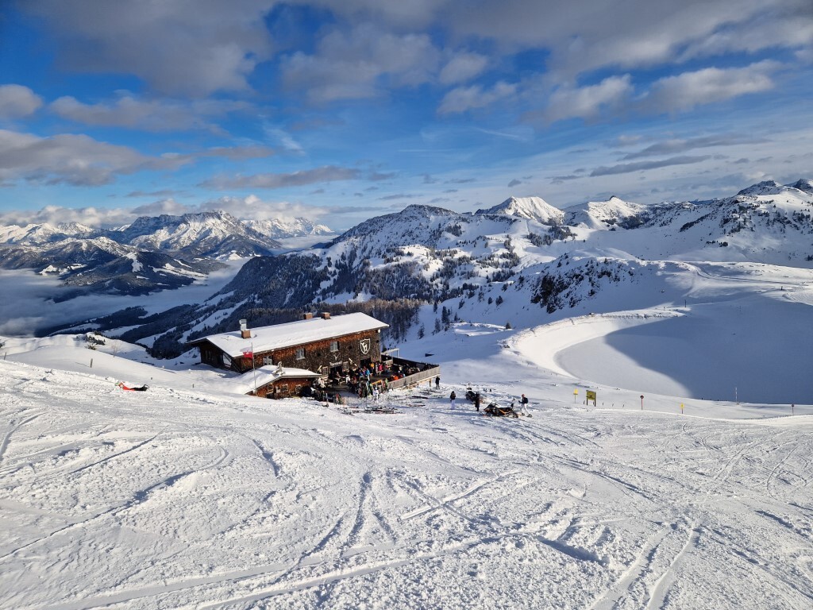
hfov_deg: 73.9
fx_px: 540
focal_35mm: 23
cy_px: 305
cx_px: 406
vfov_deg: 58.9
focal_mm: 5.4
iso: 50
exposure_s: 1/2240
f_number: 1.8
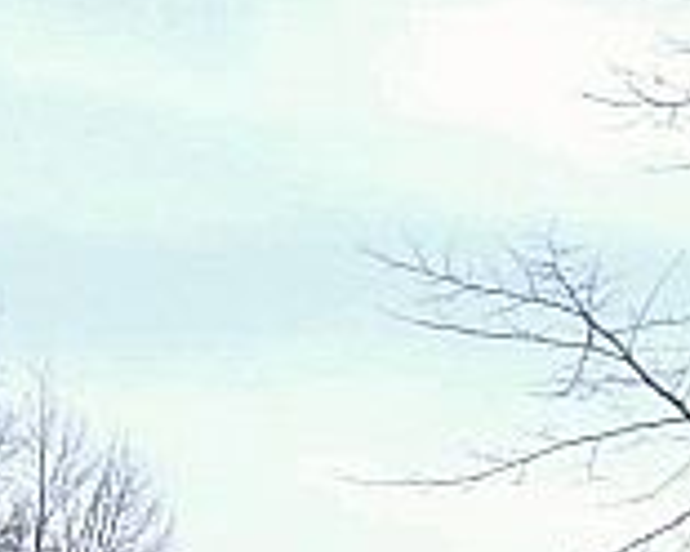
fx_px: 9190
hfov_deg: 4.3
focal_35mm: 450
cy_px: 737
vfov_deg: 3.4
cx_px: 156
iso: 100
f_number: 6.2
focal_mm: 11.6
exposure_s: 1/288
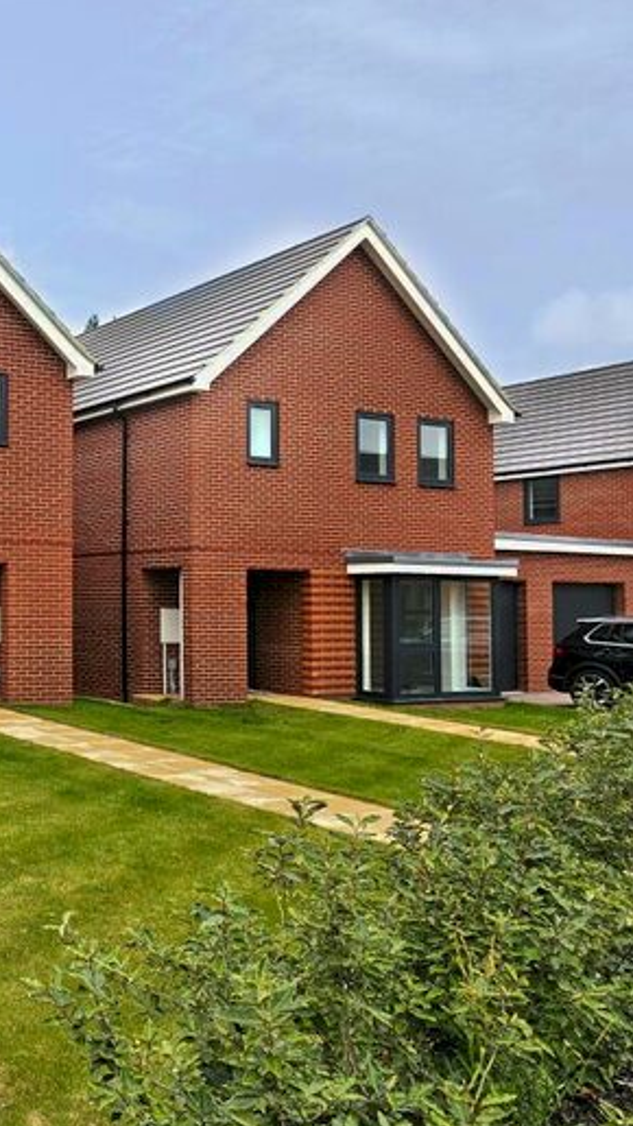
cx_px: -129
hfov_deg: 29.7
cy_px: 566
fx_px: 1015
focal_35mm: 34
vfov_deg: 58.0
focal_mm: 6.3
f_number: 1.7
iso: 16
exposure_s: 1/180
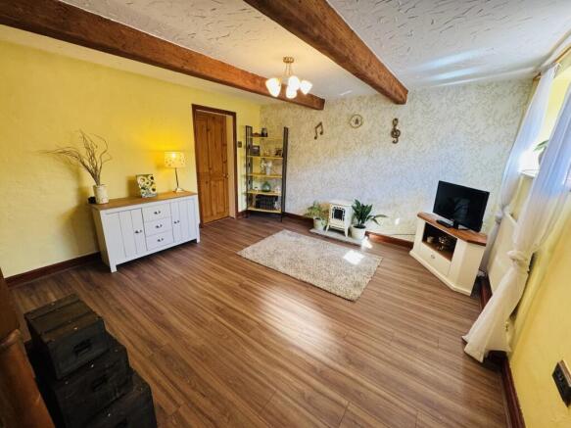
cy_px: 214
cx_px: 286
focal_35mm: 14
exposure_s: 1/100
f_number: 2.2
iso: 200
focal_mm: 2.22
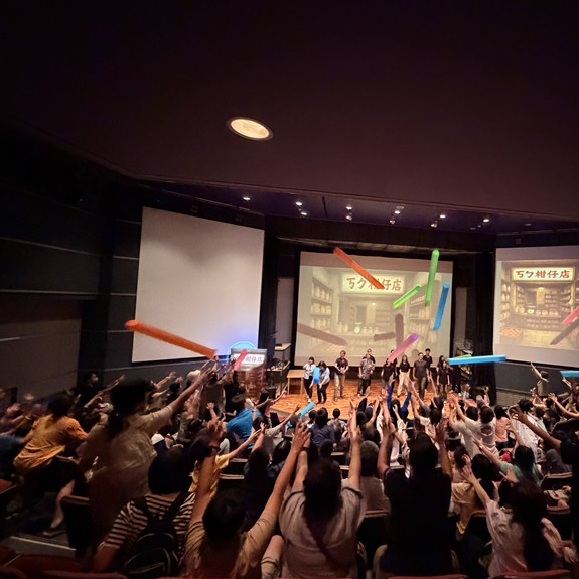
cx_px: 397
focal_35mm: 17
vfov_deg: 84.0
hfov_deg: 80.5
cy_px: 293
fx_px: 322
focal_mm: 2.22
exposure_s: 1/40
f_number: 2.2
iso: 1600
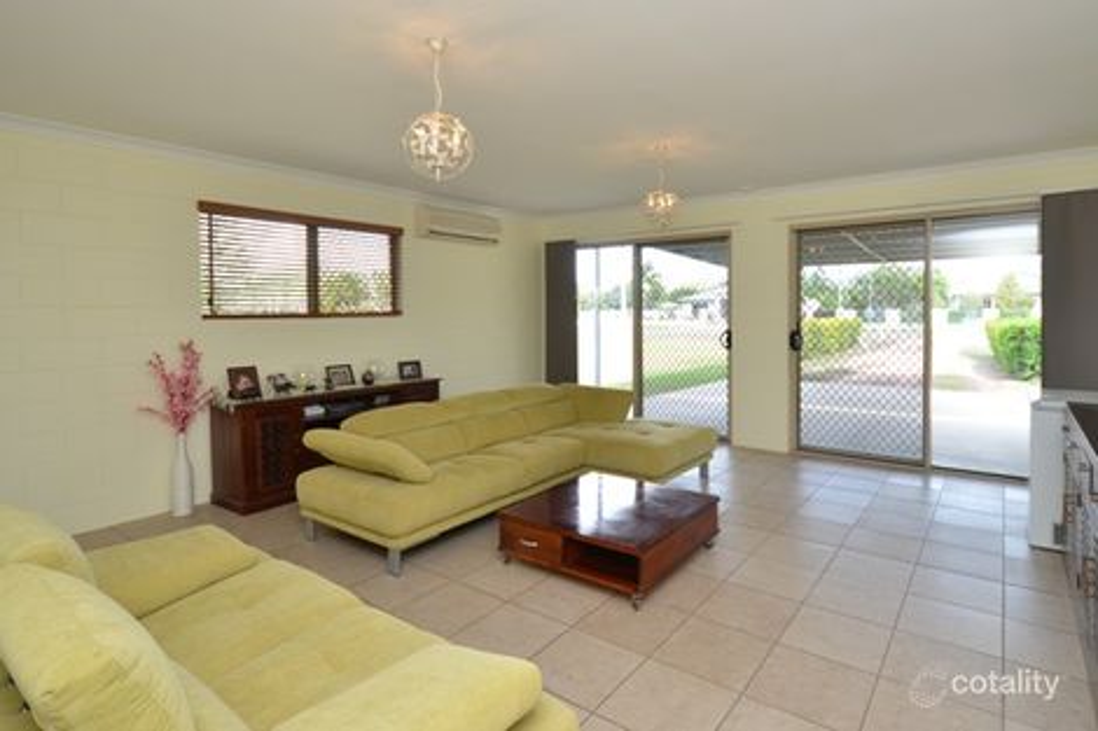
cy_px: 366
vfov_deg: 77.3
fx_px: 457
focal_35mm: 15
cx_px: 549
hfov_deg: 100.4
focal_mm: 10
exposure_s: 1/80
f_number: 4.5
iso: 200
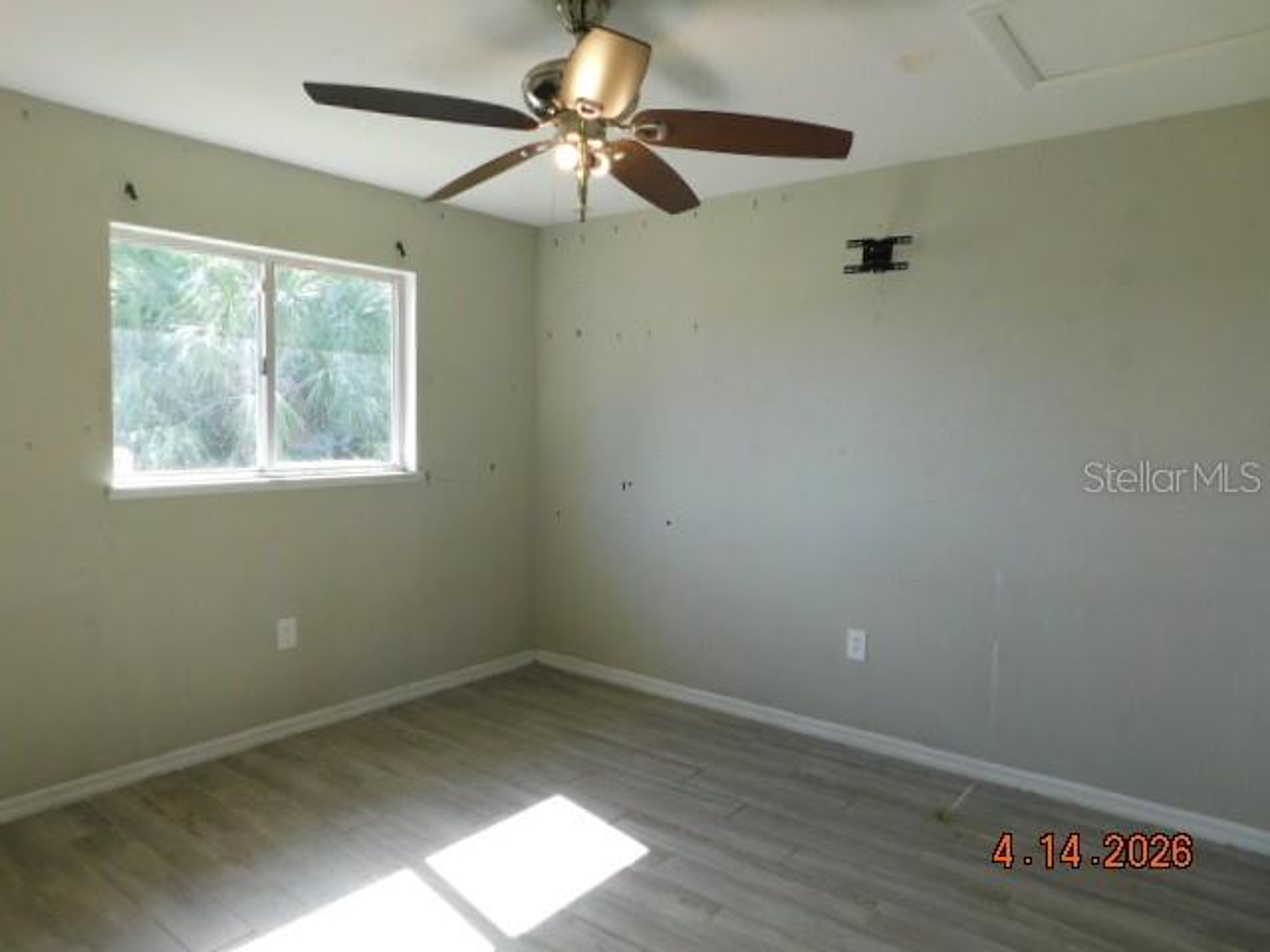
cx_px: 635
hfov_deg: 73.9
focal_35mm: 23
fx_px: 844
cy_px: 476
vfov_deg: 58.9
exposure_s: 1/125
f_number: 3
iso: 125
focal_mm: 4
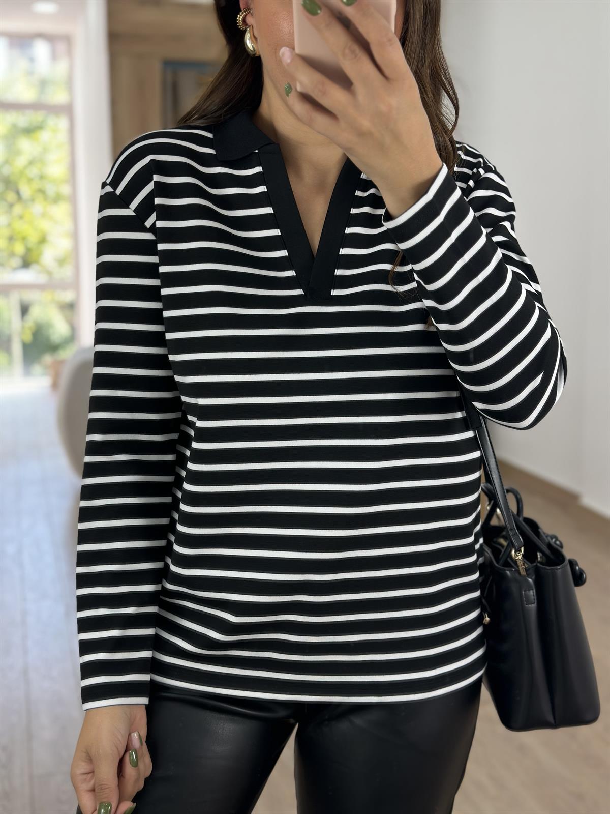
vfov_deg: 39.7
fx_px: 1128
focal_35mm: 48
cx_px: 305
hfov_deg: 30.3
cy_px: 407
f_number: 1.78
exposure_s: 1/147
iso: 64
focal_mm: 6.86
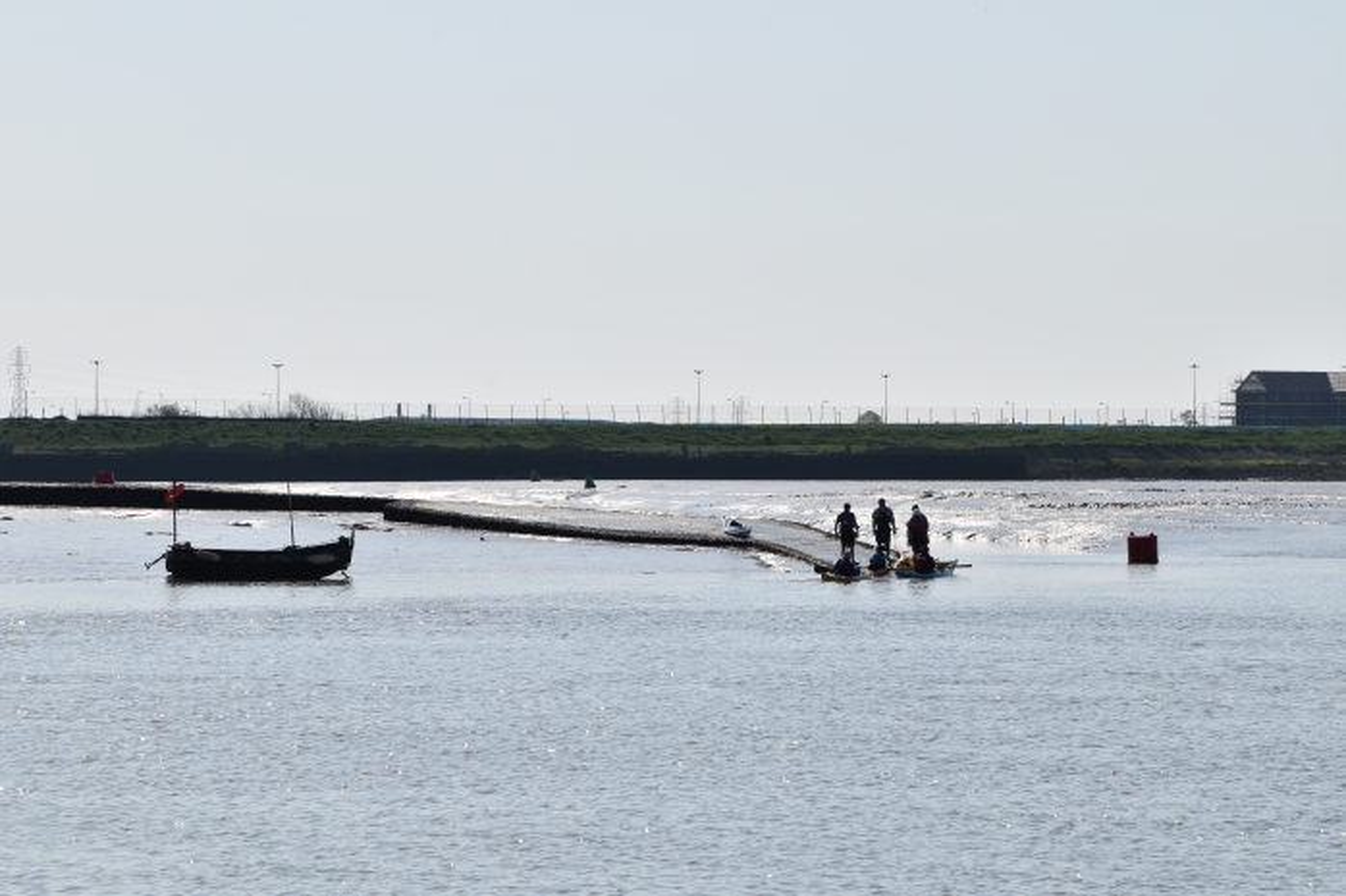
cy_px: 448
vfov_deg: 8.3
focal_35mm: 165
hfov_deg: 12.5
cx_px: 673
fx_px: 6167
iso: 200
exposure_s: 1/640
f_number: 13
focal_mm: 110
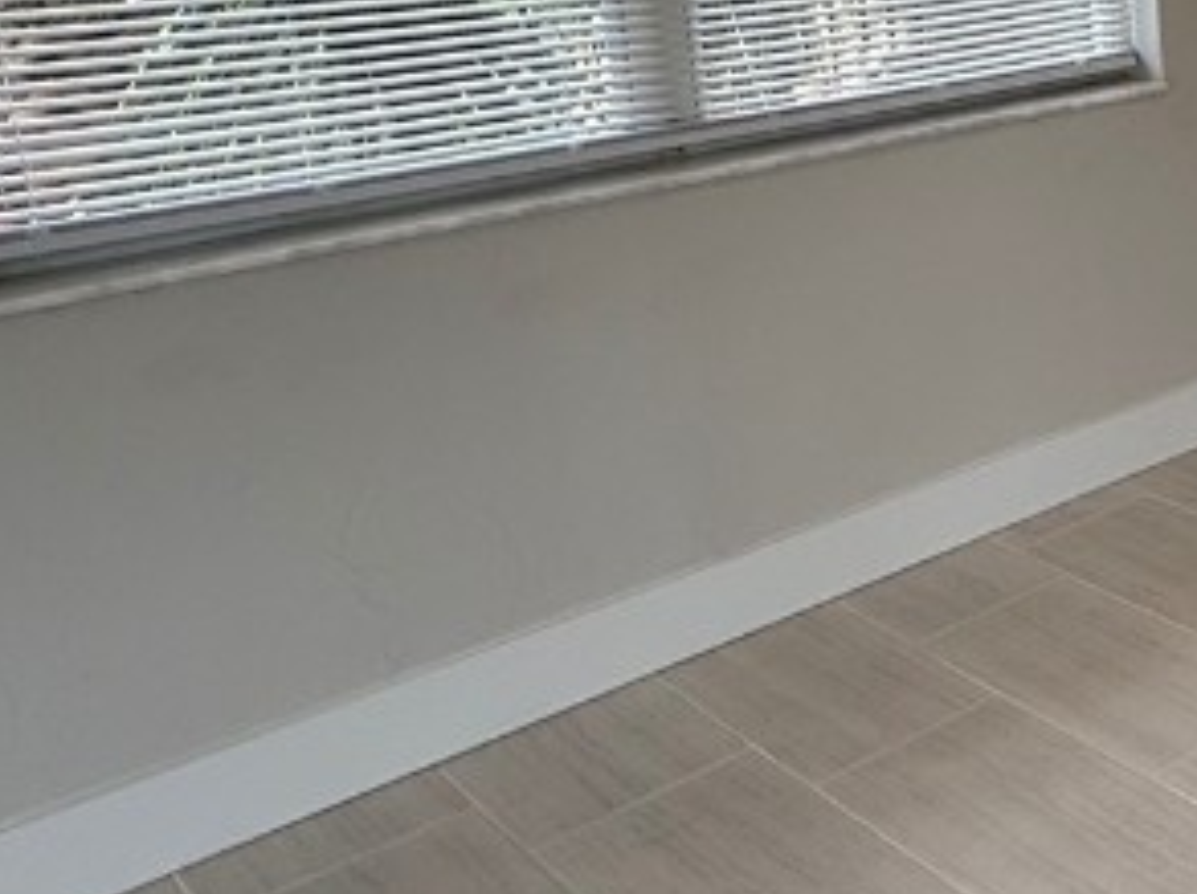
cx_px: 1561
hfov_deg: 30.6
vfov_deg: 28.5
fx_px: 1692
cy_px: 98
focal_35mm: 49
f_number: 2.2
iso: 64
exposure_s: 1/135
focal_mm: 2.22
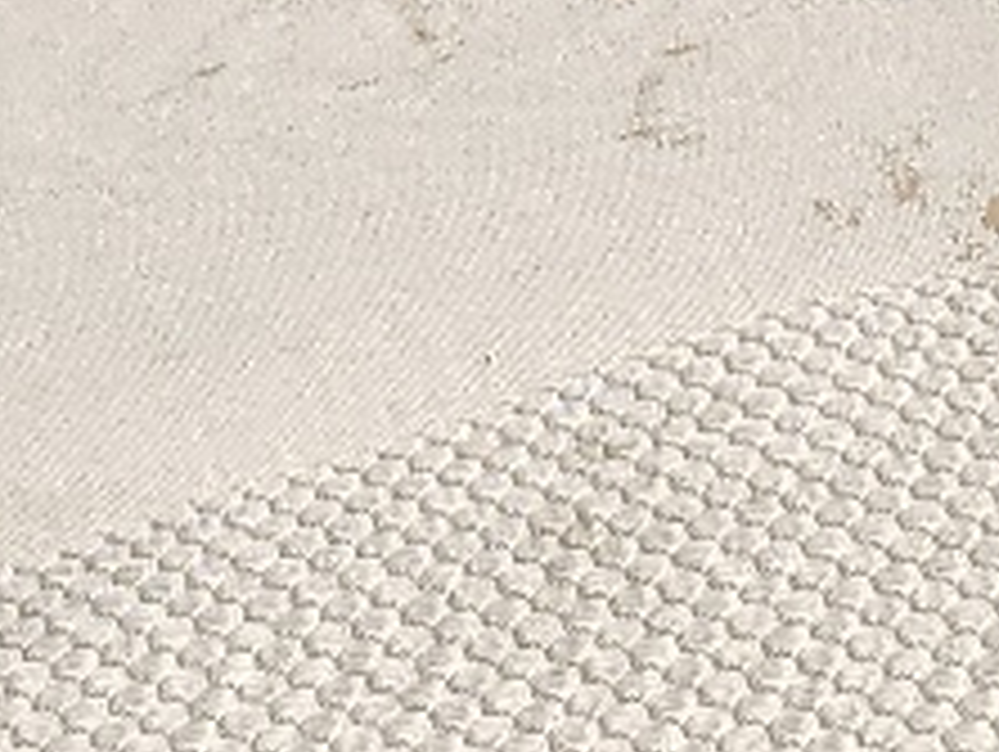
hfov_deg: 10.6
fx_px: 5403
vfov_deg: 7.8
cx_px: 626
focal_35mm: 187
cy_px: -284
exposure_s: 1/2000
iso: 50
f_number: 1.5
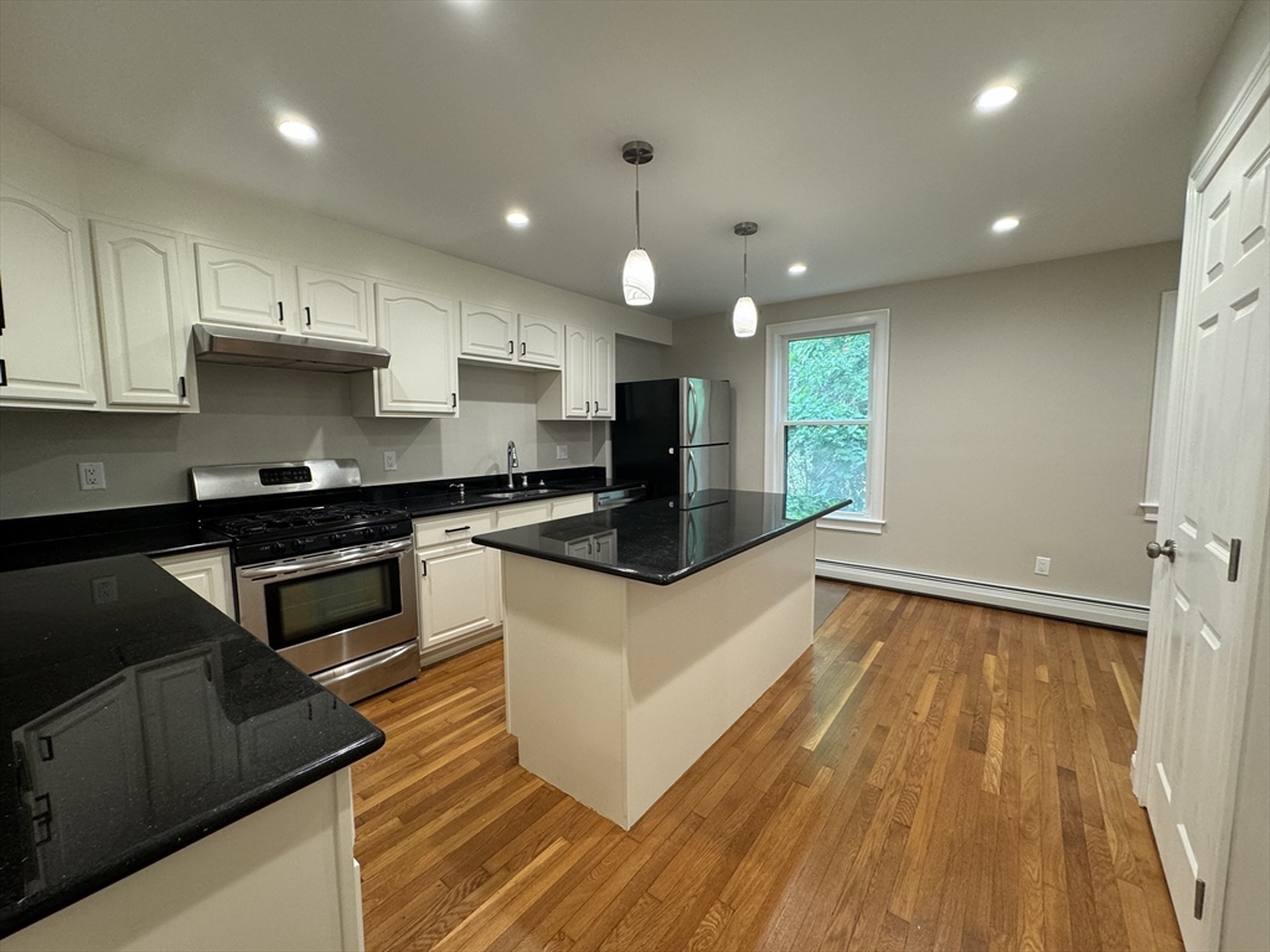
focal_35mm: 14
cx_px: 635
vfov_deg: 85.7
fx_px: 514
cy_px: 476
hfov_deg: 102.1
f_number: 2.2
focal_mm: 2.22
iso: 160
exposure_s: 1/60
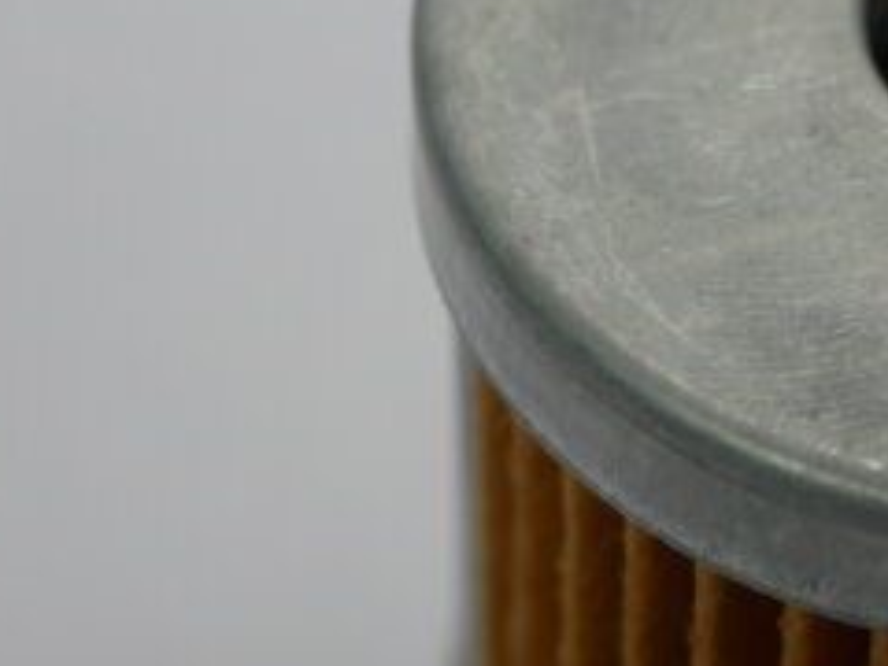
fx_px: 5131
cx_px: 1073
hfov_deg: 9.7
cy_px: 355
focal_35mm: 200
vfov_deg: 7.4
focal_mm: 30
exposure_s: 1/200
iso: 200
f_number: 4
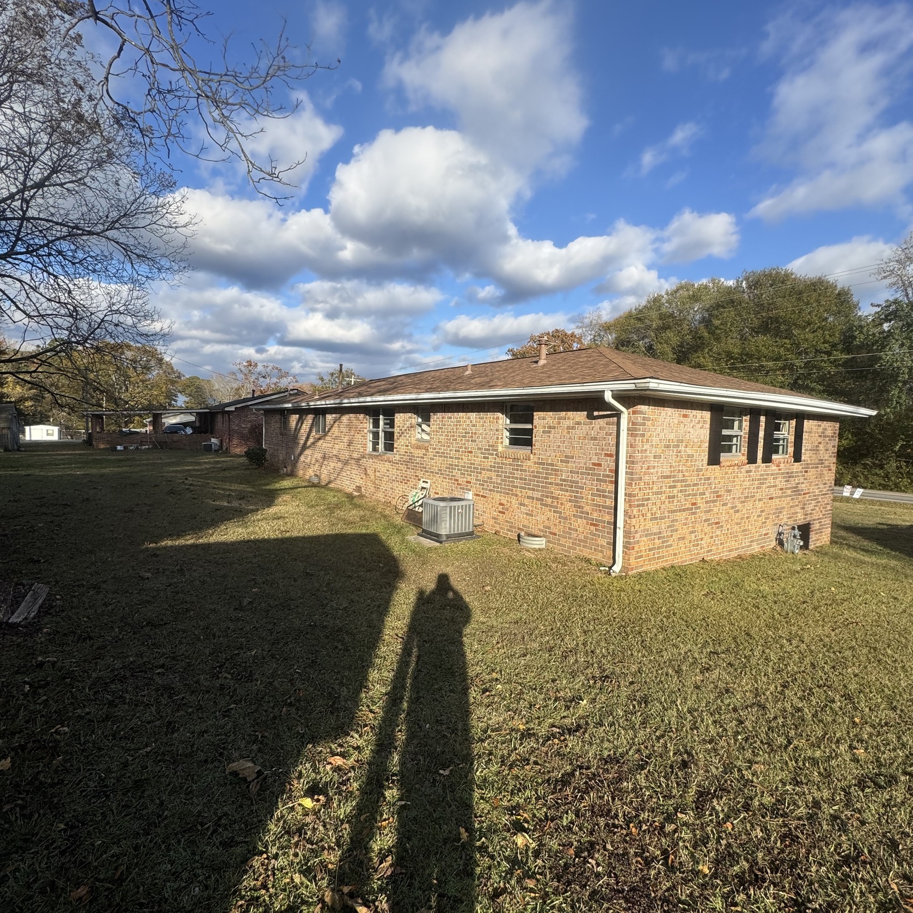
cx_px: 467
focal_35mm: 17
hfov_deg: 84.0
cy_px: 454
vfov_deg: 84.0
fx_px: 507
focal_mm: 2.22
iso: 50
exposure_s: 1/1789
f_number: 2.2
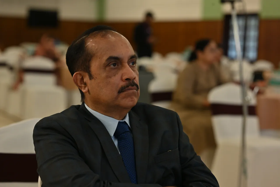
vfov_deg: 16.1
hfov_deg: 23.9
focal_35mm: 85
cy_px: 94
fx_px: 661
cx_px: 140
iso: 400
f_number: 3.5
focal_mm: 85
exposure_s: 1/160
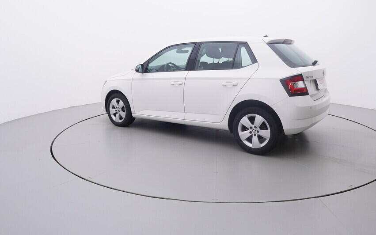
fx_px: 283
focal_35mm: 28
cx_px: 198
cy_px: 89
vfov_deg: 44.8
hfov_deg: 67.2
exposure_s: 1/80
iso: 200
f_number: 5
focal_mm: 15
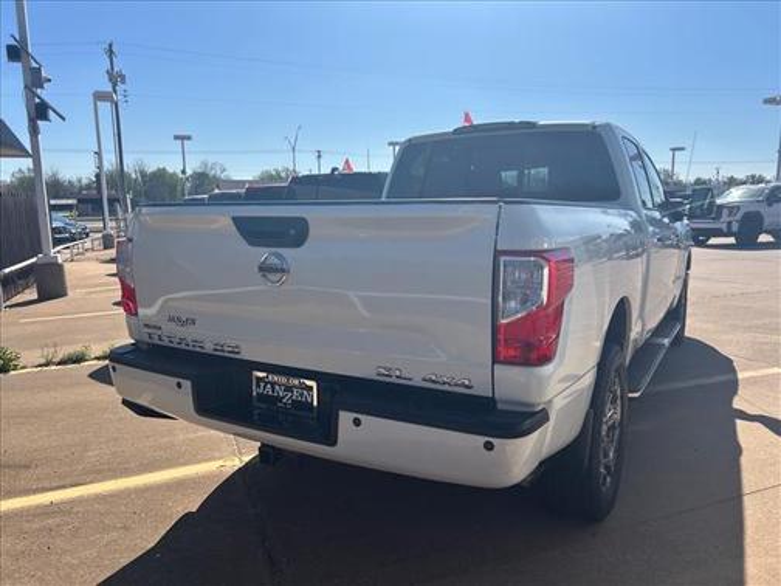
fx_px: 587
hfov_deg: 67.3
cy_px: 293
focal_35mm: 26
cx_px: 390
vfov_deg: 53.1
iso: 50
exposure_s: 1/5882
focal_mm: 5.7
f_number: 1.5
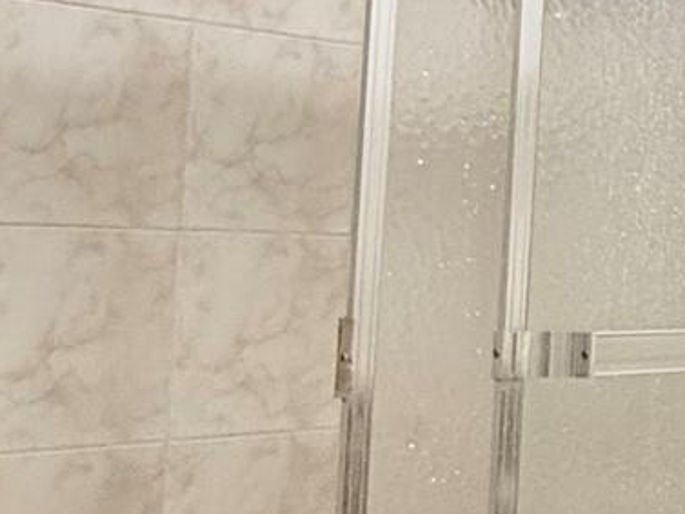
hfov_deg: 19.5
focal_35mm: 76
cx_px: 1217
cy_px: 185
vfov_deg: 19.4
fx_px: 1504
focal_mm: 2.22
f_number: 2.2
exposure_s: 1/99
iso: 200
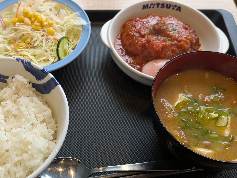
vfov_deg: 34.4
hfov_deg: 44.4
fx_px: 288
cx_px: 88
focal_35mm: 42
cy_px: 94
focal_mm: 5.43
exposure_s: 1/157
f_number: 1.89
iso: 43
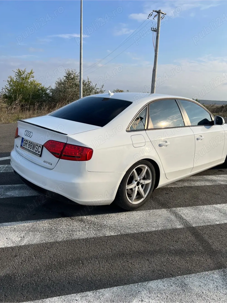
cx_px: 114
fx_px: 227
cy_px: 152
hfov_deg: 53.0
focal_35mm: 26
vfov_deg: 67.3
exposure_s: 1/4831
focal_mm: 5.7
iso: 50
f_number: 1.5
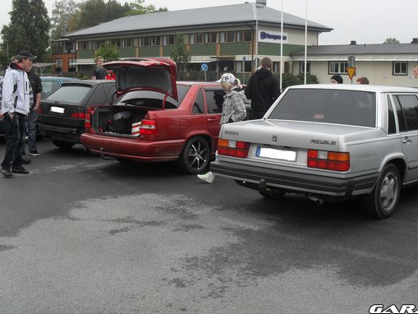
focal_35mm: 44
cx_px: 247
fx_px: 531
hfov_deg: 42.8
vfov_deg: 32.7
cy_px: 120
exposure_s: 1/250
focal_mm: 6.3
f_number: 3.2
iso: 100
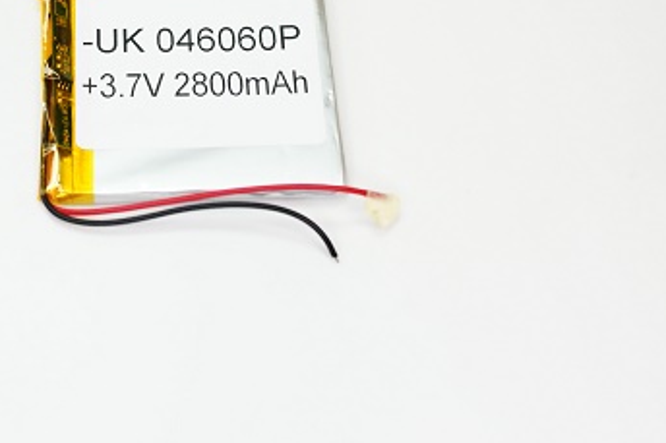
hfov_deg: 22.8
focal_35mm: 89
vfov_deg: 15.3
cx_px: 204
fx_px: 1643
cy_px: 82
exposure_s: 1/160
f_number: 5.6
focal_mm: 35
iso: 1600
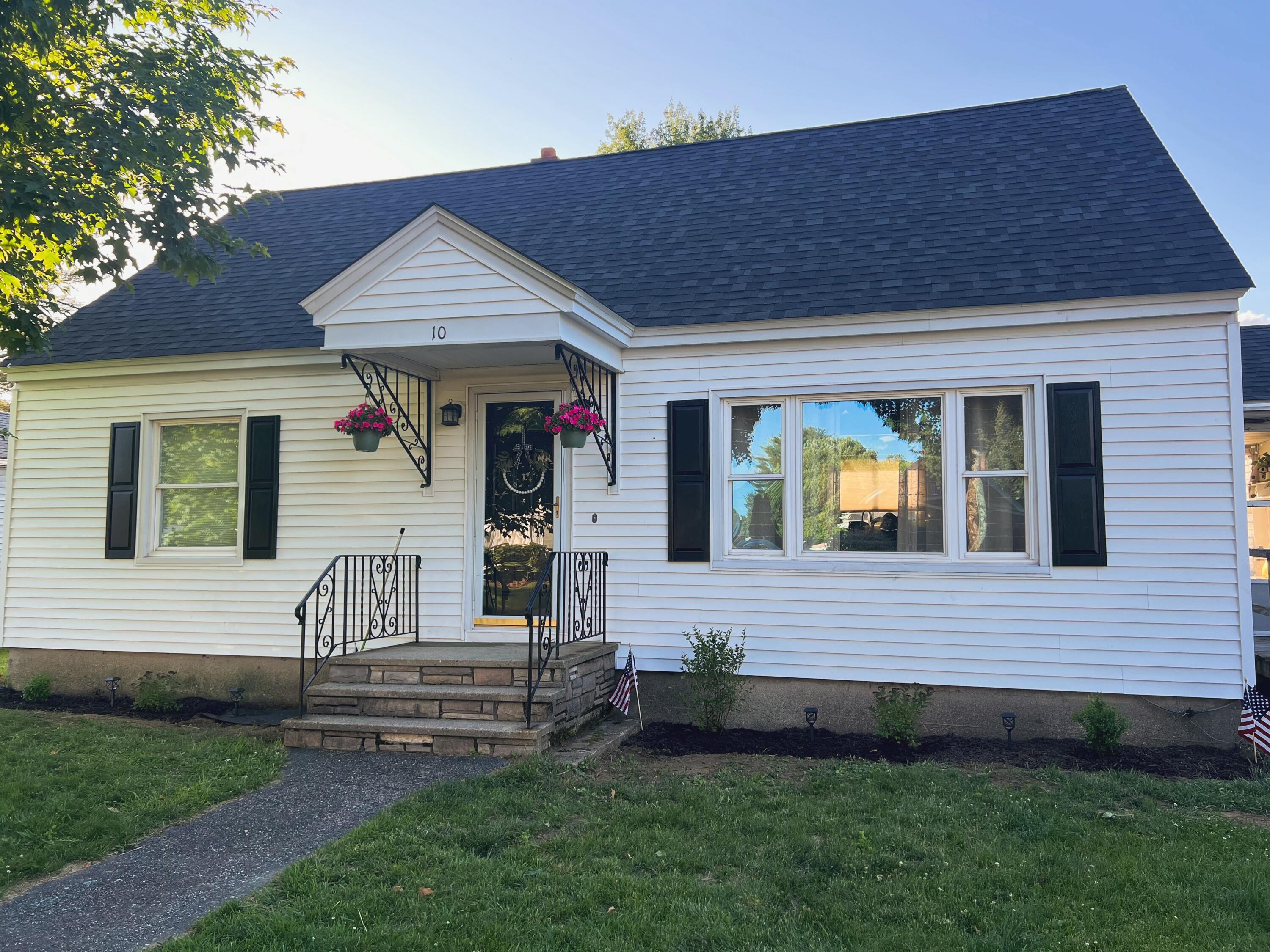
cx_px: 635
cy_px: 476
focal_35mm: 26
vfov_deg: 53.1
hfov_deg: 67.3
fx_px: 954
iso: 50
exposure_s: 1/513
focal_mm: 5.7
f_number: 1.5
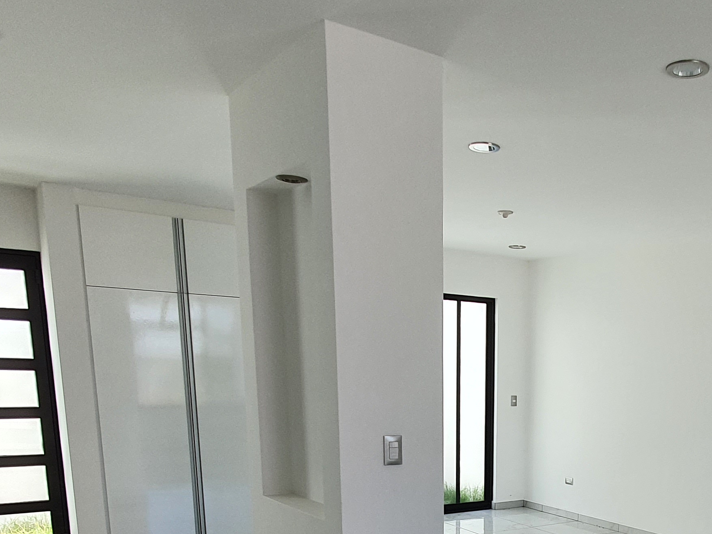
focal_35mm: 34
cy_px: 535
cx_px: 576
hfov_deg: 50.5
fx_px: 699
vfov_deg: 37.3
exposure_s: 1/120
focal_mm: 1.8
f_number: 2.2
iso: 50
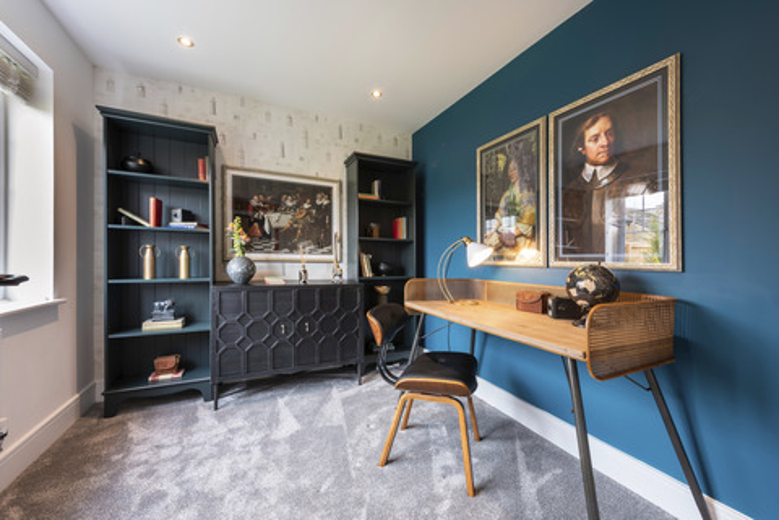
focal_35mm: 14
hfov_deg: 104.3
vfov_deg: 81.2
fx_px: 303
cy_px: 260
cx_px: 390
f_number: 16
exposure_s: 3
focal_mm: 14
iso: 80
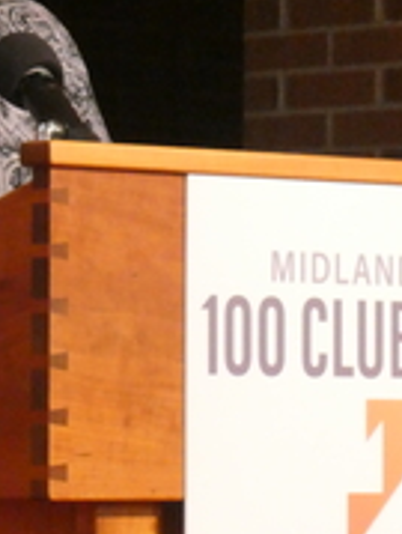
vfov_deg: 6.6
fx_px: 4644
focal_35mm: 301
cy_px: 230
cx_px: -3
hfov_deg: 4.9
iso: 1600
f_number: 5.3
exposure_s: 1/13
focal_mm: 24.2
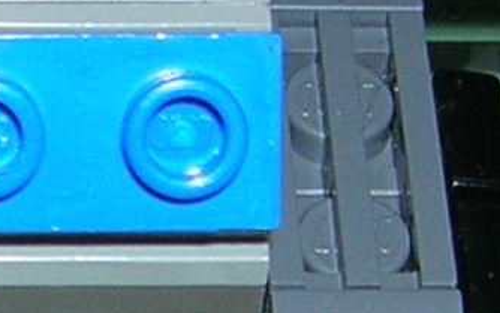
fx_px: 3817
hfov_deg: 7.5
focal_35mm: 280
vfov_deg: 4.6
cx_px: 51
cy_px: 541
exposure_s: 1/60.1
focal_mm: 5.7
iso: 50
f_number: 2.9
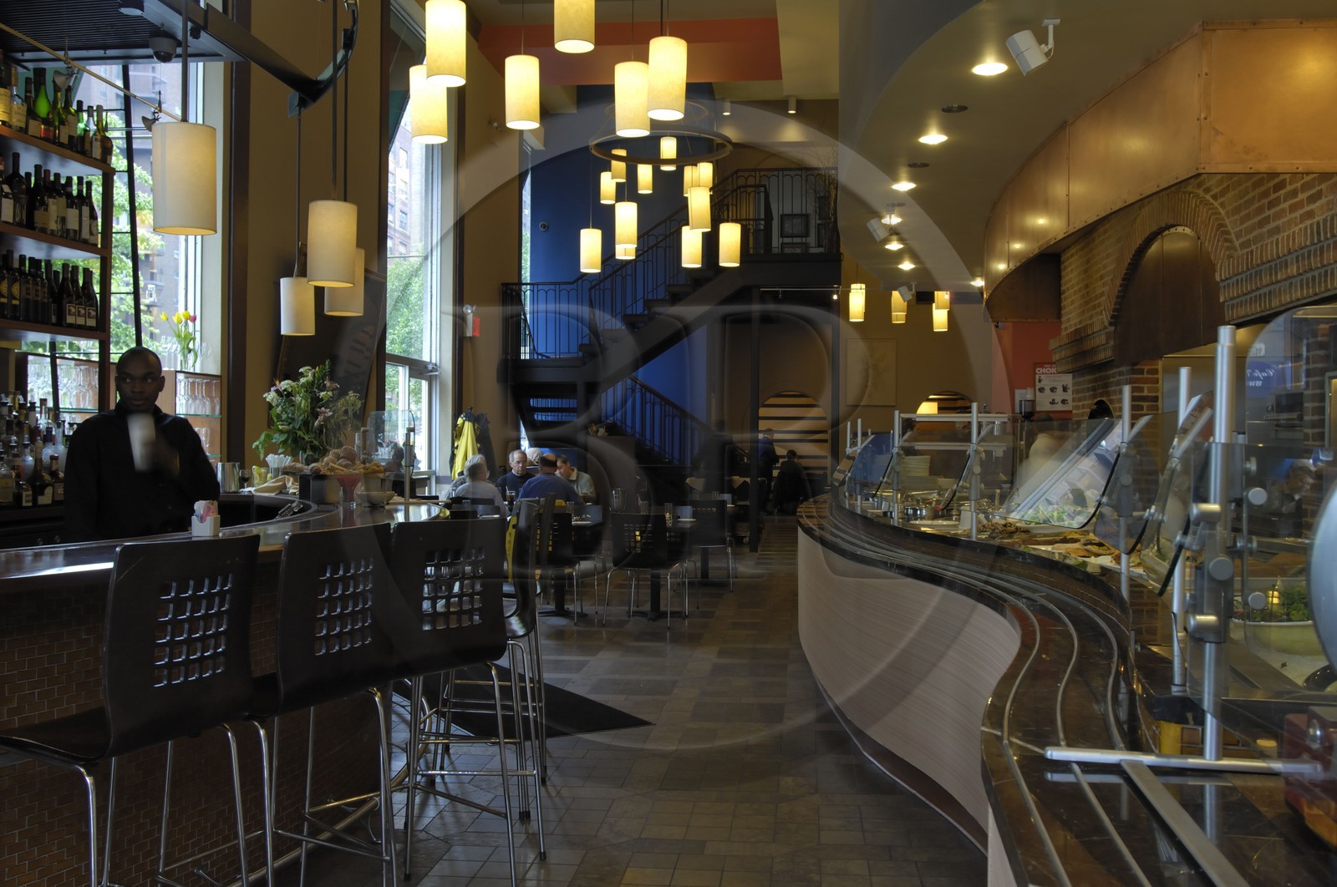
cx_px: 668
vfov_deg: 39.9
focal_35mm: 33
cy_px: 444
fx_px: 1224
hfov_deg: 57.3
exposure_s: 1/4
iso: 100
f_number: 5
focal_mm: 22
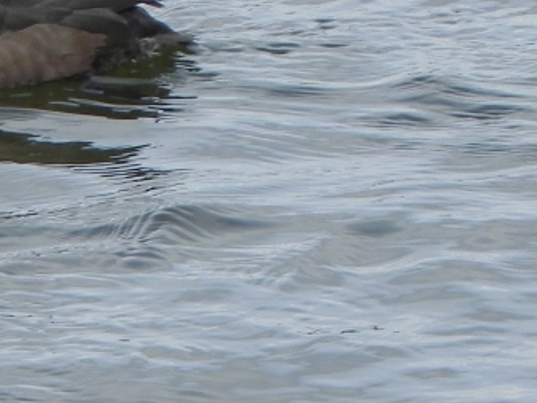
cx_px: -37
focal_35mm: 885
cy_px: 446
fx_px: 13734
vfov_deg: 1.7
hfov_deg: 2.2
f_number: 6.3
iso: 160
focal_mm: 51.8
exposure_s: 1/368
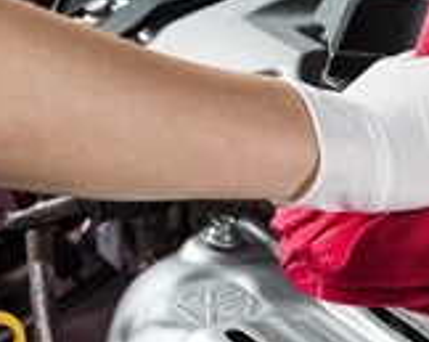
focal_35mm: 130
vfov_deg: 11.8
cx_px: 538
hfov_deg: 14.3
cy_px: 152
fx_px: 1648
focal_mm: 50
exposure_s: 1/200
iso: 250
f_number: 6.3
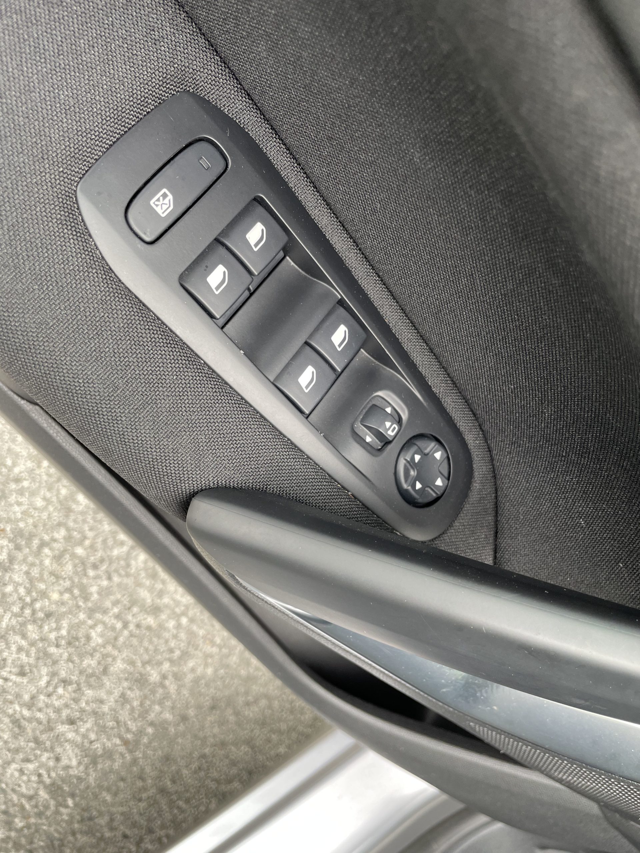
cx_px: 320
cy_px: 426
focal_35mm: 26
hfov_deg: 53.1
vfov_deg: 67.3
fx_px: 641
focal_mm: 4.2
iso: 125
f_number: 1.6
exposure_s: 1/121
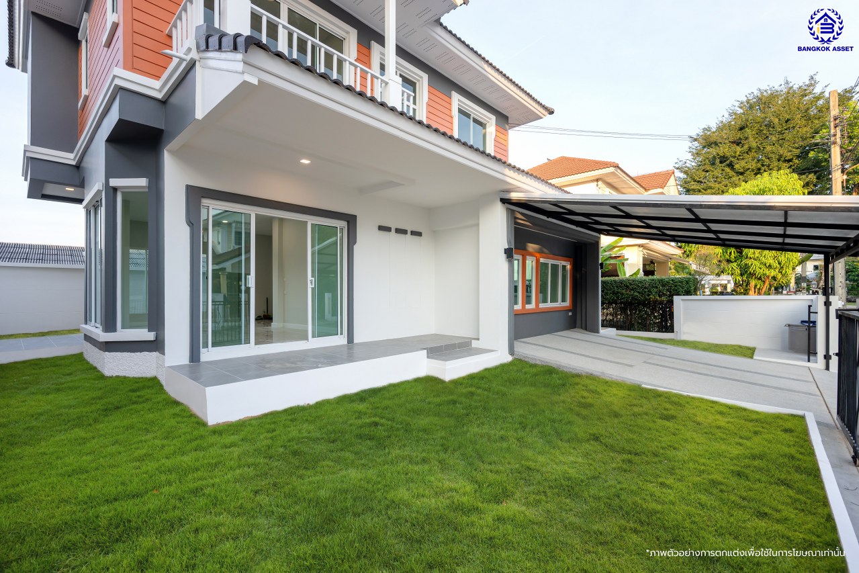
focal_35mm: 16
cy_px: 286
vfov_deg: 73.8
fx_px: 382
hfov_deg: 96.7
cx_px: 430
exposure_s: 1/100
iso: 100
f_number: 5.6
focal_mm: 16
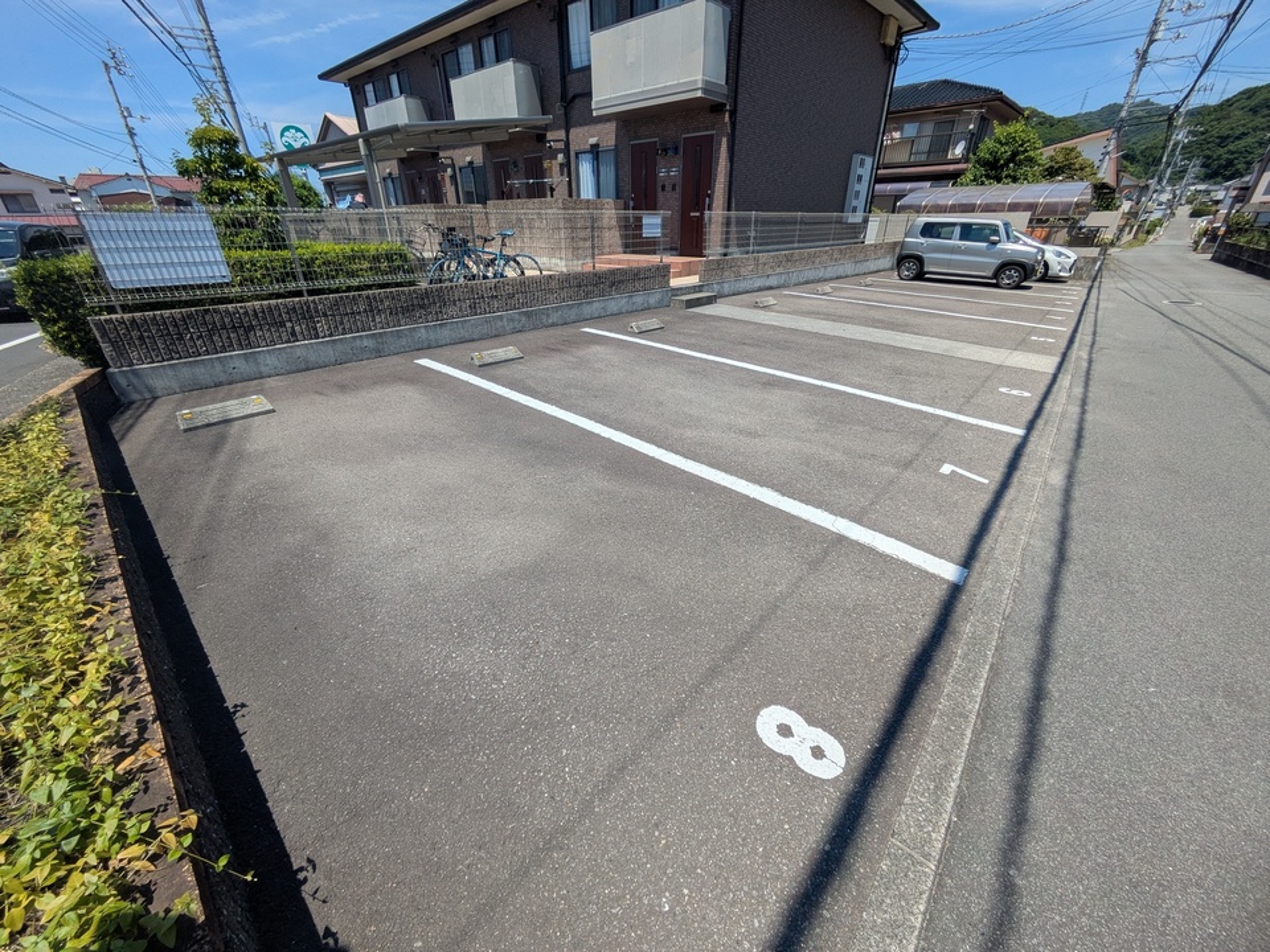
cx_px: 635
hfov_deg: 102.1
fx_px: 514
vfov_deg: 85.7
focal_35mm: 14
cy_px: 476
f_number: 2.2
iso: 43
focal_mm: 1.83
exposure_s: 1/2092
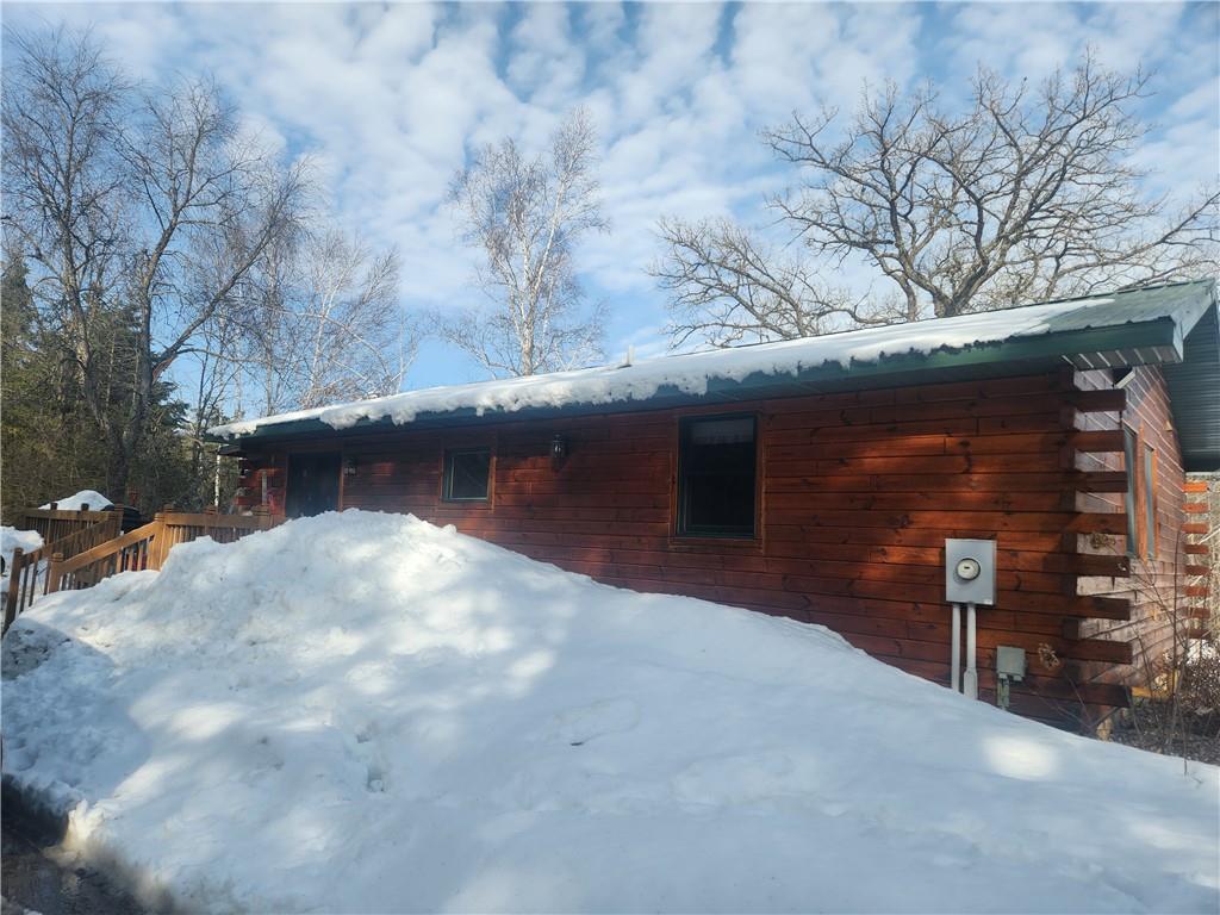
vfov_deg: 58.9
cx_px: 610
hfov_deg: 73.9
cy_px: 458
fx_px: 811
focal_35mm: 23
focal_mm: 5.4
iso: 20
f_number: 1.8
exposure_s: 1/1235
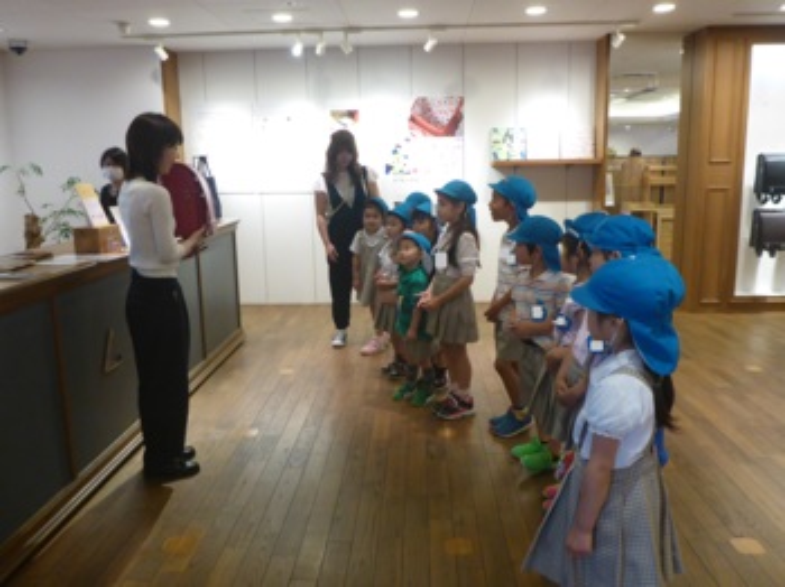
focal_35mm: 28
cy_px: 294
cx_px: 392
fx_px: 635
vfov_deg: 49.7
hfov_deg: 63.5
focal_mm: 4.9
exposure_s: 1/60
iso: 400
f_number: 3.3
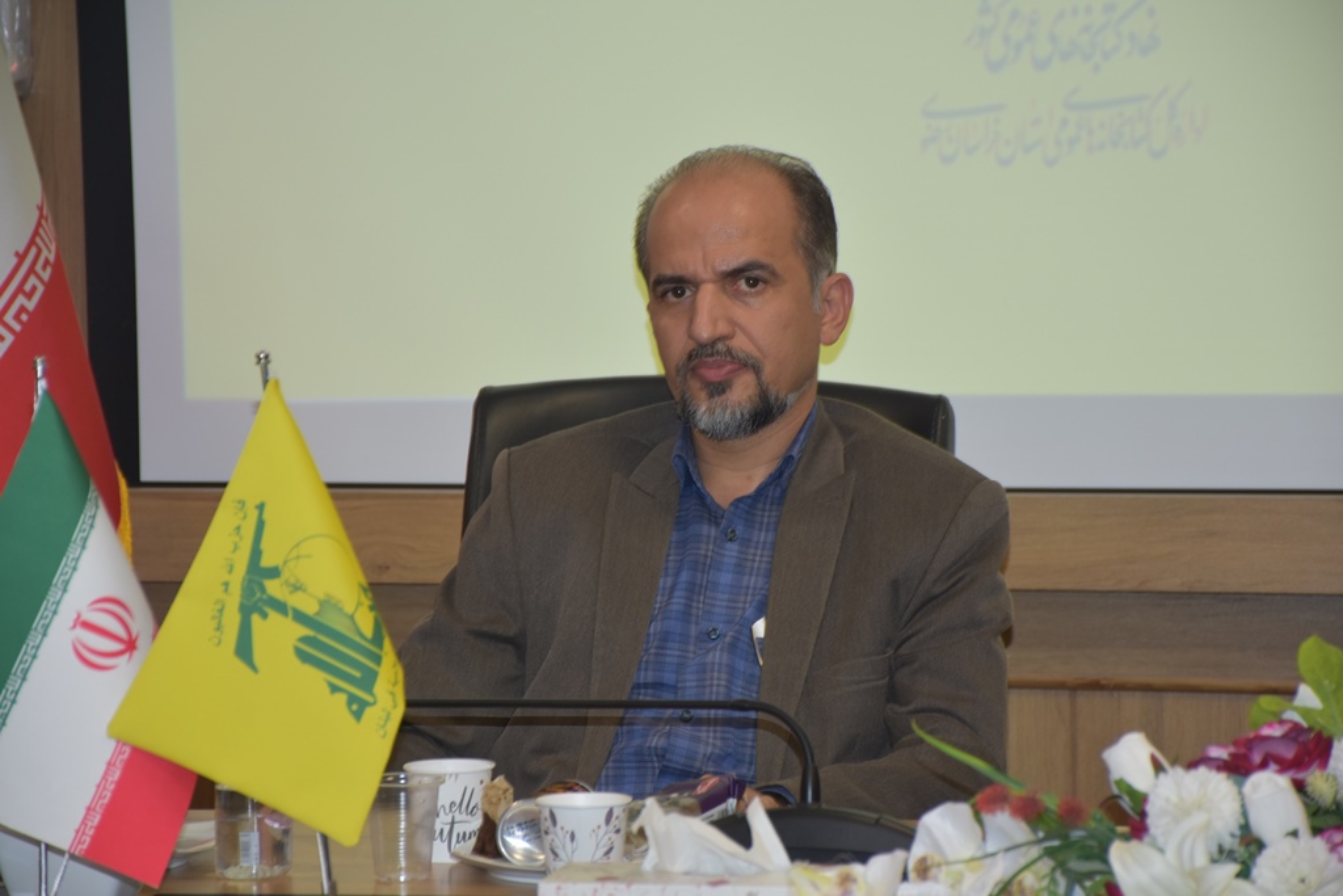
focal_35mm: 158
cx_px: 672
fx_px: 5876
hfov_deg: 13.0
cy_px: 448
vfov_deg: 8.7
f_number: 5.6
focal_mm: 105
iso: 500
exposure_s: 1/60
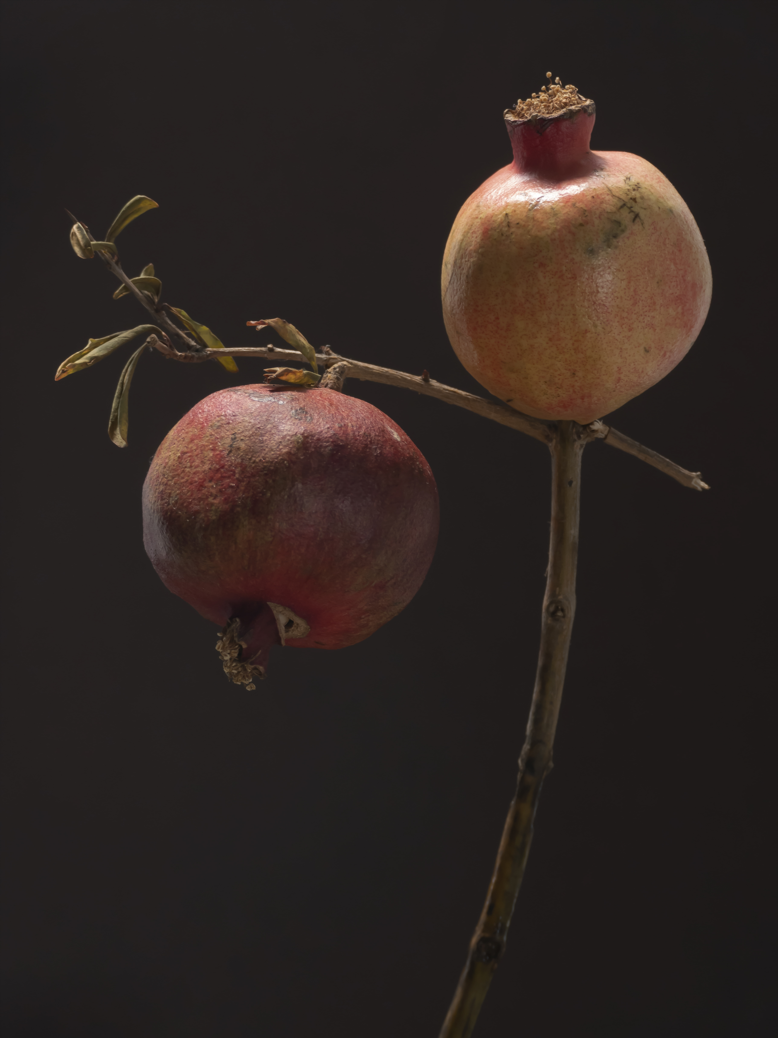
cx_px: 389
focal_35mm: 166
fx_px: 4975
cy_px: 519
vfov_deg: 11.9
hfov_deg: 8.9
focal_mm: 56.08
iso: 250
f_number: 3.9
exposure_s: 1/100
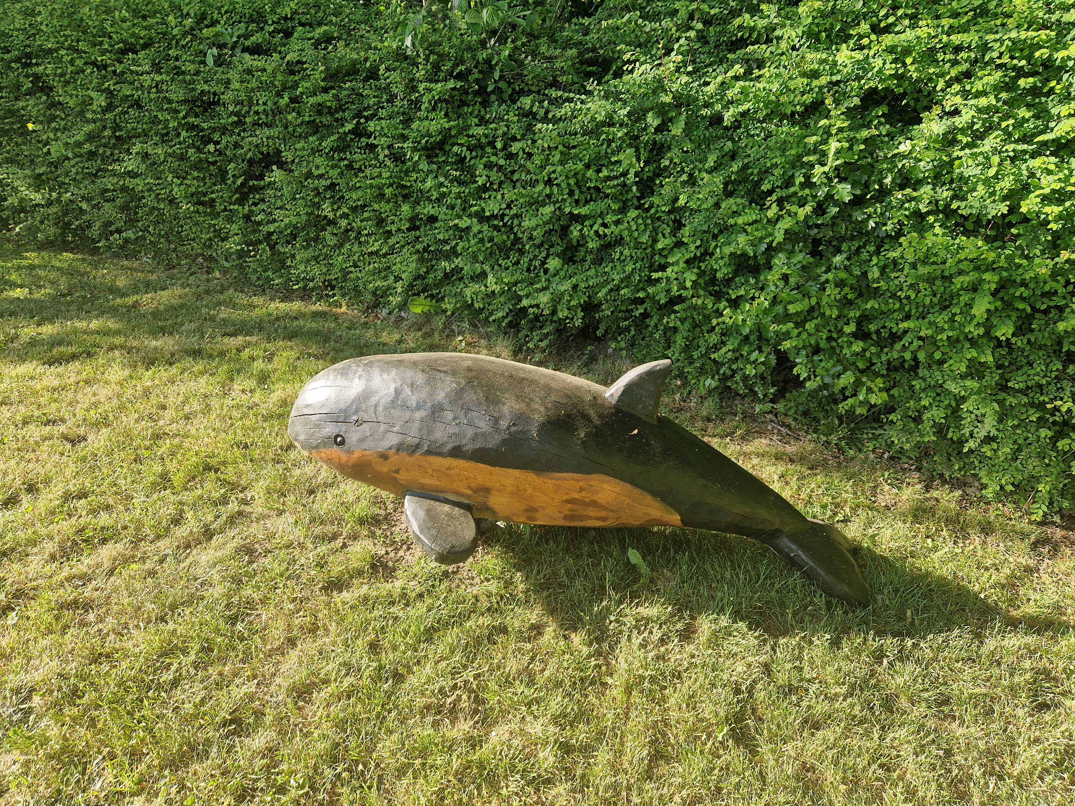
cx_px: 538
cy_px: 403
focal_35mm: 23
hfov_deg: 73.9
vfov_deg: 58.9
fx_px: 714
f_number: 1.8
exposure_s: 1/381
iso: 50
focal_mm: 5.4
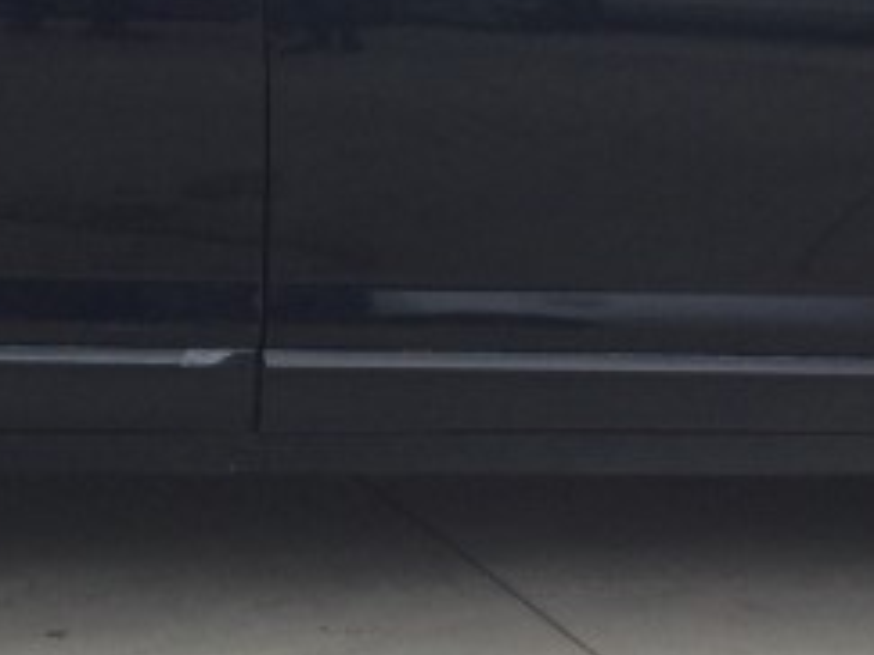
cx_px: 345
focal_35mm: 139
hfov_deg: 14.2
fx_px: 3508
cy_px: 252
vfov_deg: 10.7
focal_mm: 4.12
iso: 50
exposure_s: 1/387
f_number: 2.4
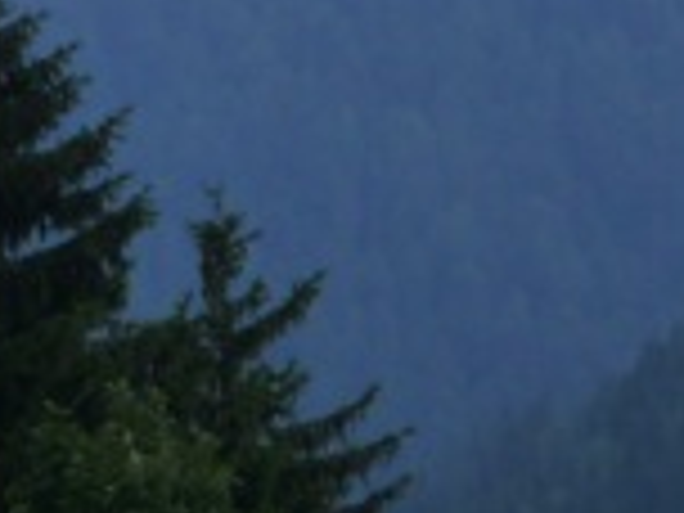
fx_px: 11737
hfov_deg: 3.3
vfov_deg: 2.5
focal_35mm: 594
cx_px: -68
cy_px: -400
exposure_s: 1/400
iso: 160
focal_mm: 24.1
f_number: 4.8
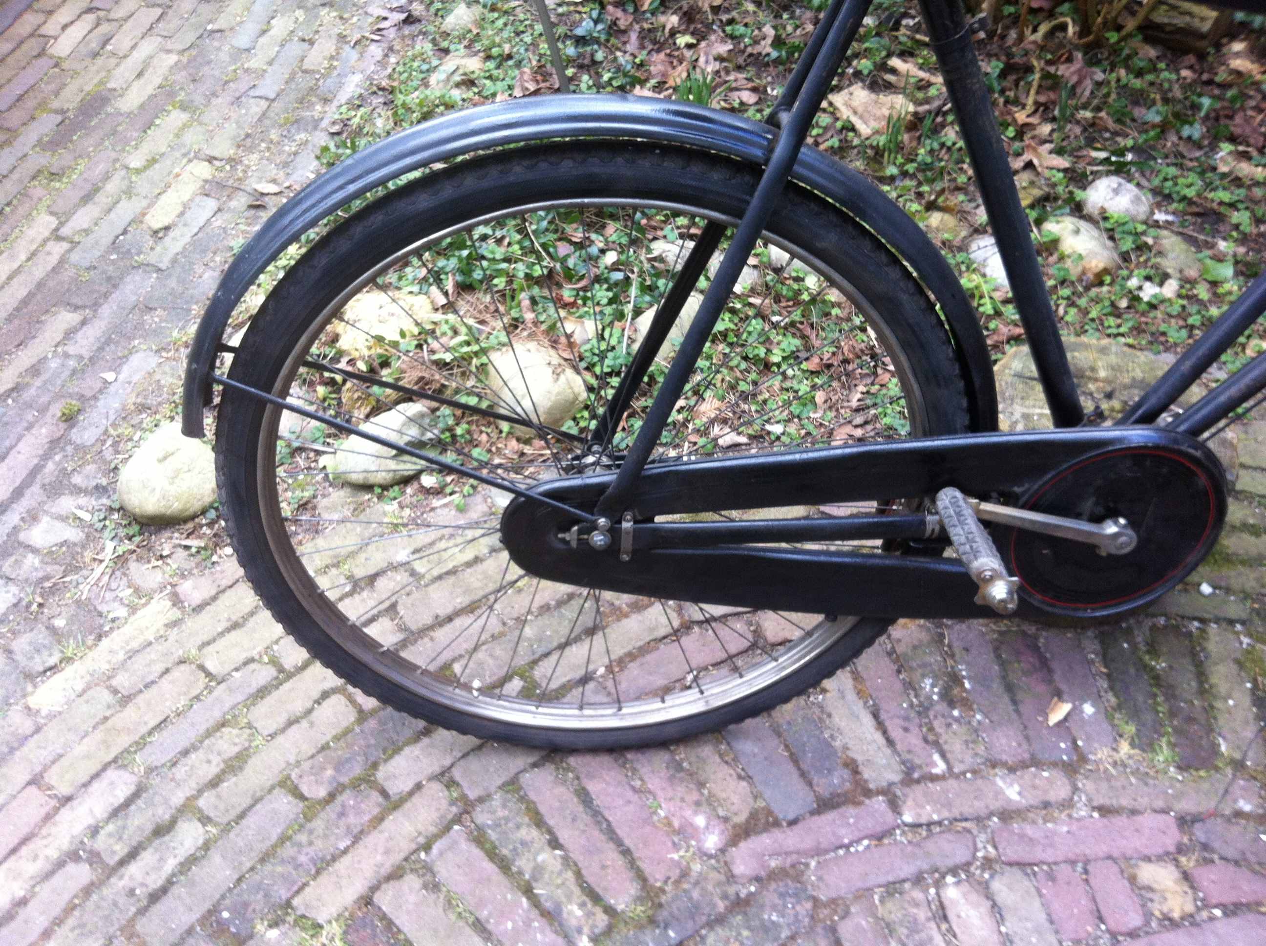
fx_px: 1278
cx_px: 633
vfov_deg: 40.6
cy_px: 473
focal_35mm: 35
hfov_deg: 52.7
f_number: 2.8
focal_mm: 3.85
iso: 80
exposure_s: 1/60
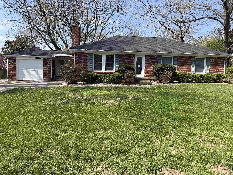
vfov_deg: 56.8
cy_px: 88
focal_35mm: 24
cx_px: 116
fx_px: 162
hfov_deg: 71.6
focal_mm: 6.76
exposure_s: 1/2611
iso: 80
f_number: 1.78
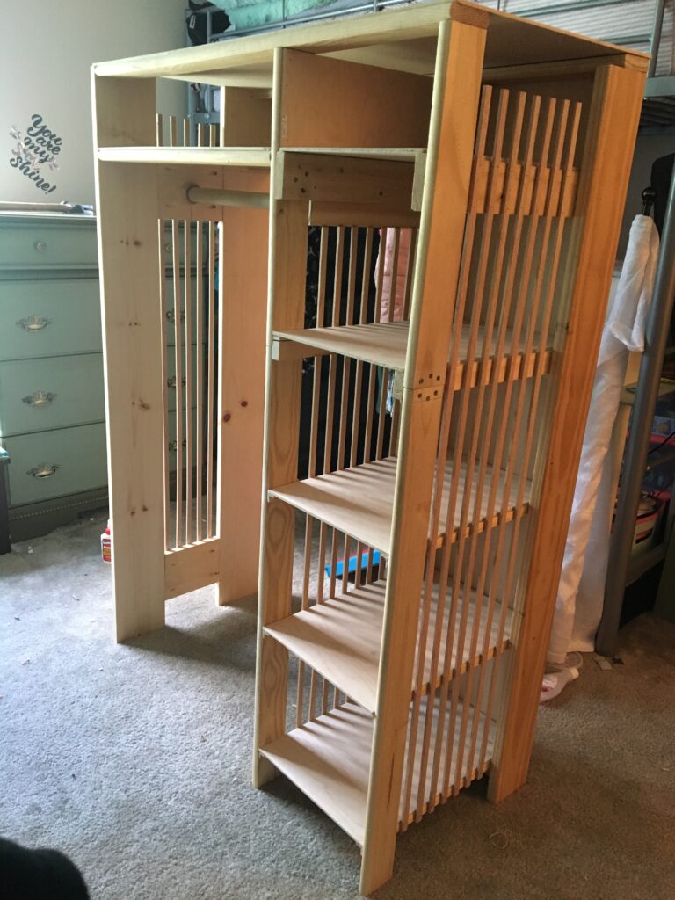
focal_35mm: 29
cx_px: 338
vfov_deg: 61.7
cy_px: 450
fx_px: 754
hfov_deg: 48.2
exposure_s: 1/17
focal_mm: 4.15
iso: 200
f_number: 2.2
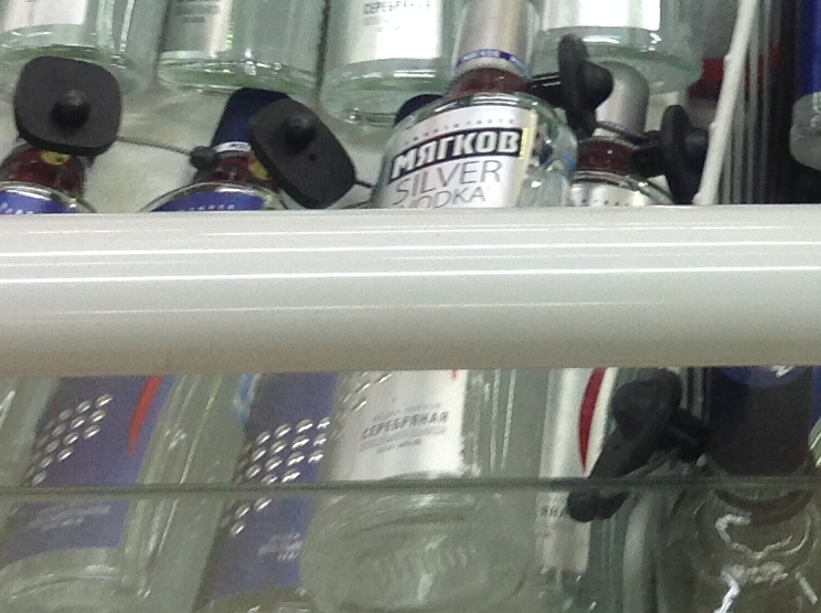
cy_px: -242
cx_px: 742
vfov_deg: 11.7
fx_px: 2888
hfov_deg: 16.0
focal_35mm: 122
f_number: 2.4
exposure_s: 1/40
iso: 64
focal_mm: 4.28
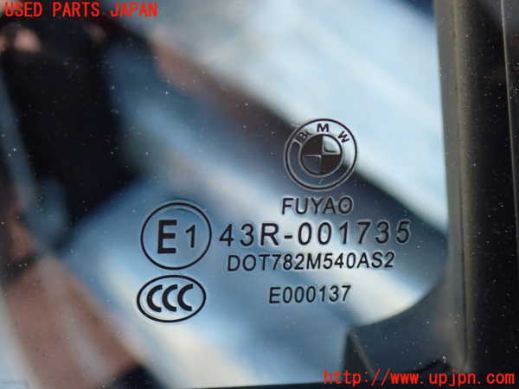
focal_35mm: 94
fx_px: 1409
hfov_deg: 20.9
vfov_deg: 15.7
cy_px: 194
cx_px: 260
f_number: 4.7
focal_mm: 16.79
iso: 640
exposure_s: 1/100
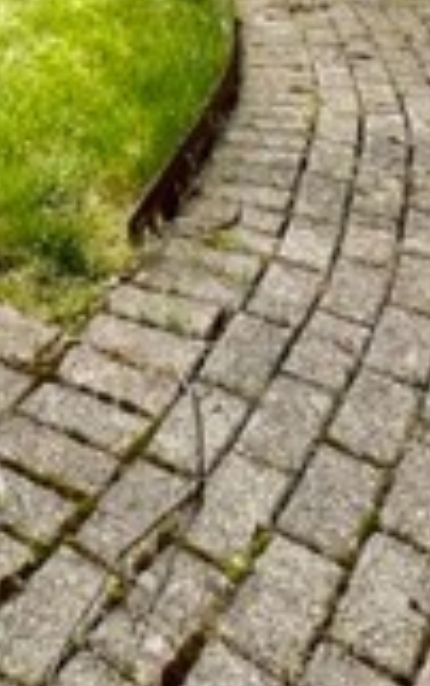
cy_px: -320
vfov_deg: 26.2
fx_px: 1103
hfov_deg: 20.7
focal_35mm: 59
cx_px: -72
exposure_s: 1/1052
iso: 50
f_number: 2.2
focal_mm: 2.22
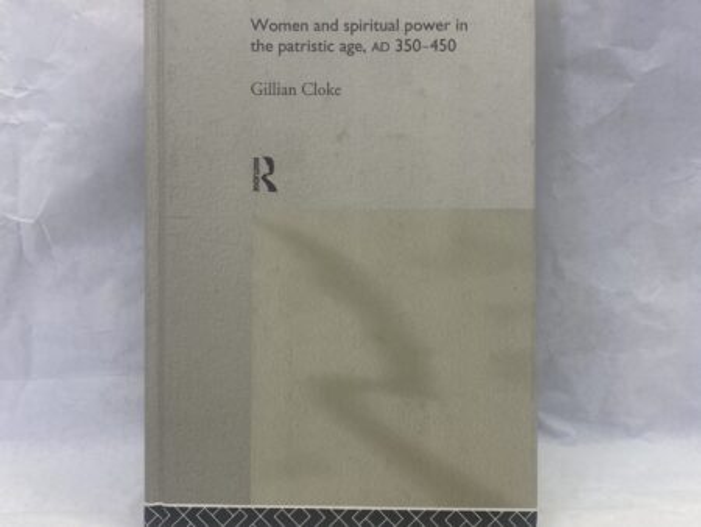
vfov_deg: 53.1
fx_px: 527
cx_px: 350
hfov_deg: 67.3
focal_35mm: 26
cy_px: 264
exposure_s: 1/120
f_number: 1.8
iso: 100
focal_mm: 4.25
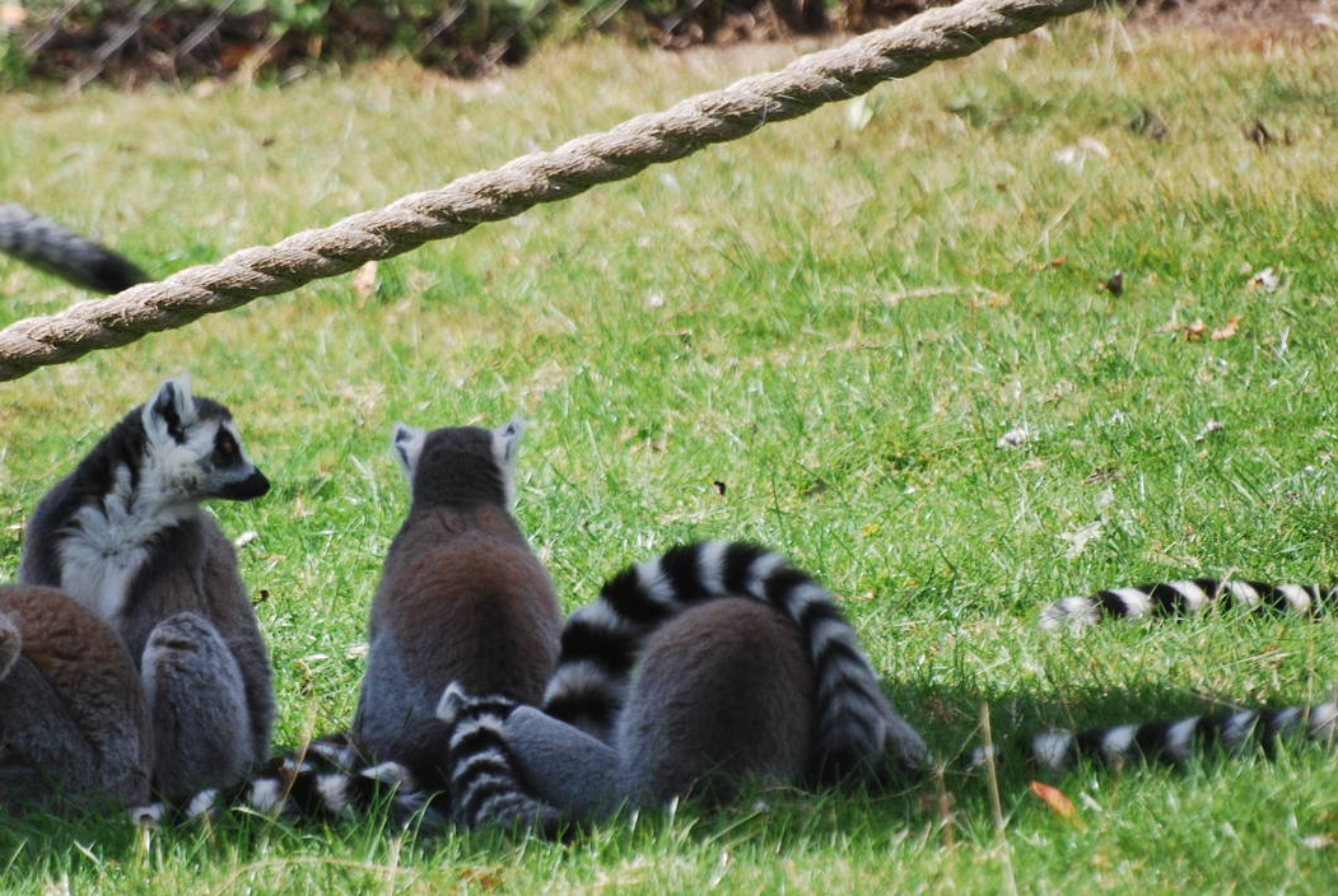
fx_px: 25495
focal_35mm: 685
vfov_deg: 2.0
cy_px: 393
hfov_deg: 3.0
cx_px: 354
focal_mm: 300
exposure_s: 1/500
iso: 220
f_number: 5.6
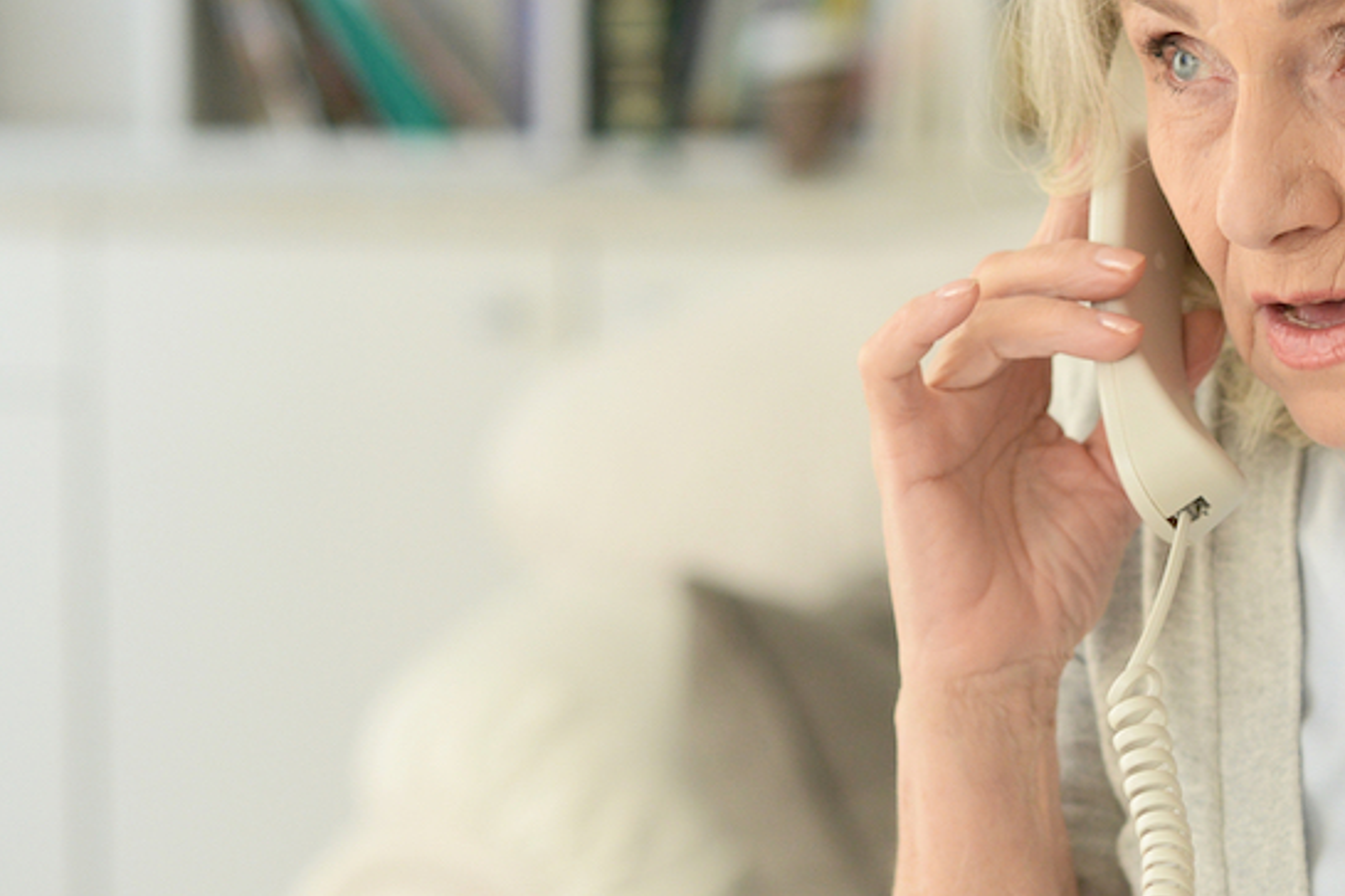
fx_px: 5826
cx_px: 1051
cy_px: 511
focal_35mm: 156
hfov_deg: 13.1
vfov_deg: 8.8
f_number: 3.5
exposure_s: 1/1250
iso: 1600
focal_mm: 85
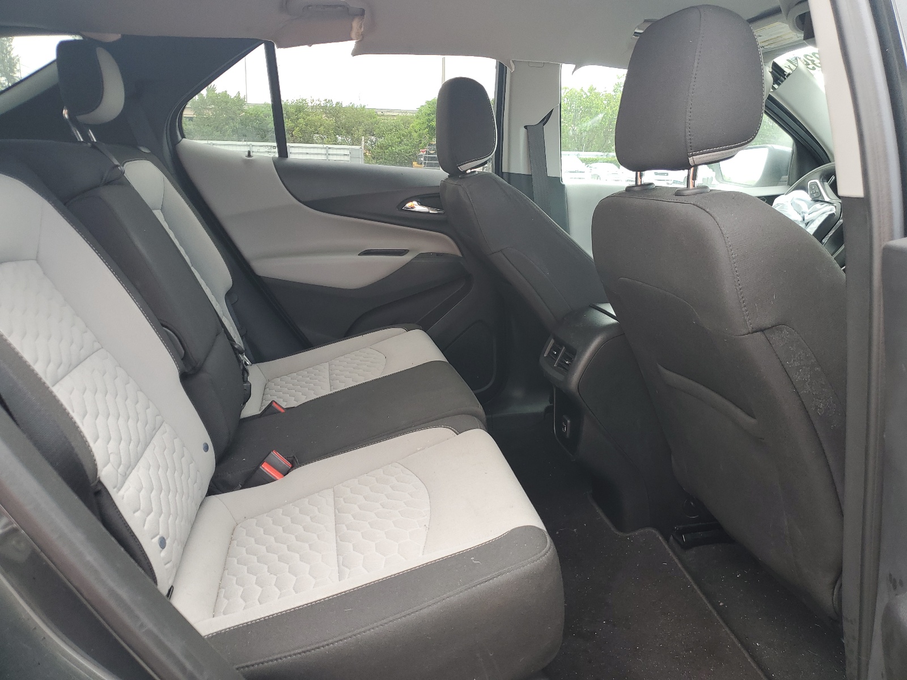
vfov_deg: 53.1
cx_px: 454
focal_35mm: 26
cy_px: 340
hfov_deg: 67.3
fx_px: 681
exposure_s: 1/175
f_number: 1.5
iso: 50
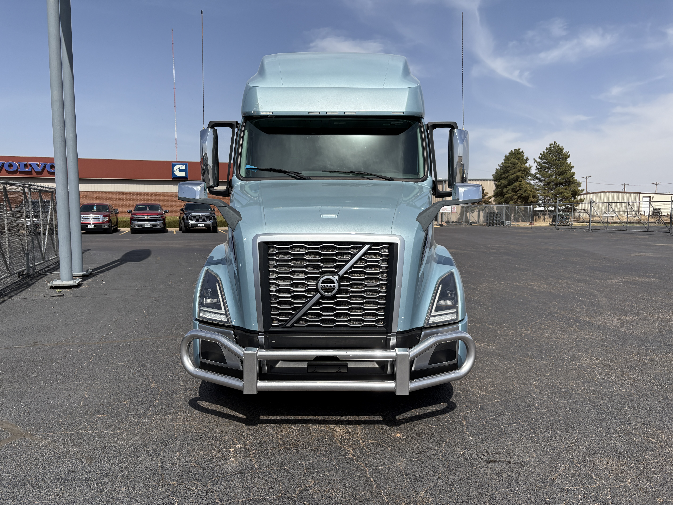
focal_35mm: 26
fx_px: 505
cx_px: 336
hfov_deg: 67.3
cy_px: 252
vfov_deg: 53.1
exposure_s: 1/6993
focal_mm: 5.96
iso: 64
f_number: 1.6
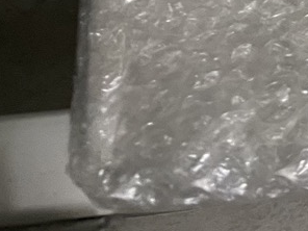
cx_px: 654
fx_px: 961
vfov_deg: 11.9
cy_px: -261
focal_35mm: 108
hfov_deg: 14.4
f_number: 1.6
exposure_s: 1/60
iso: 200
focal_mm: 5.1
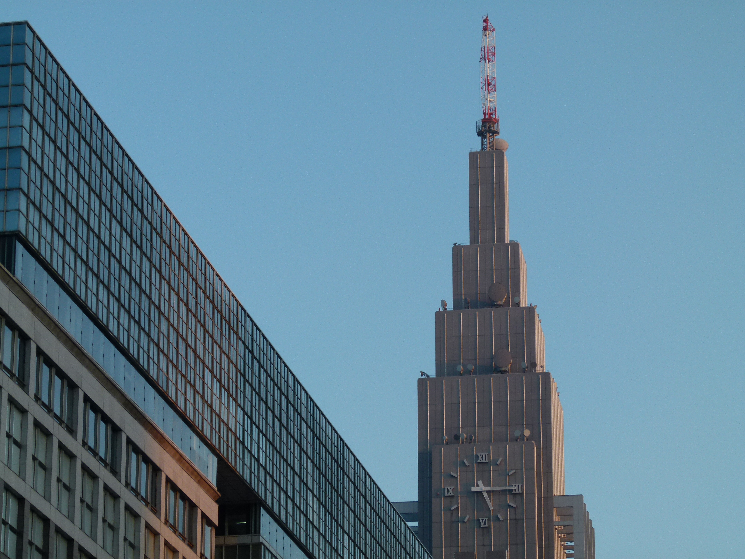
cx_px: 372
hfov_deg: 14.9
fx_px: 2841
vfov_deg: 11.2
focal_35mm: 132
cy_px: 280
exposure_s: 1/200
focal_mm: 23.7
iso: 100
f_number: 4
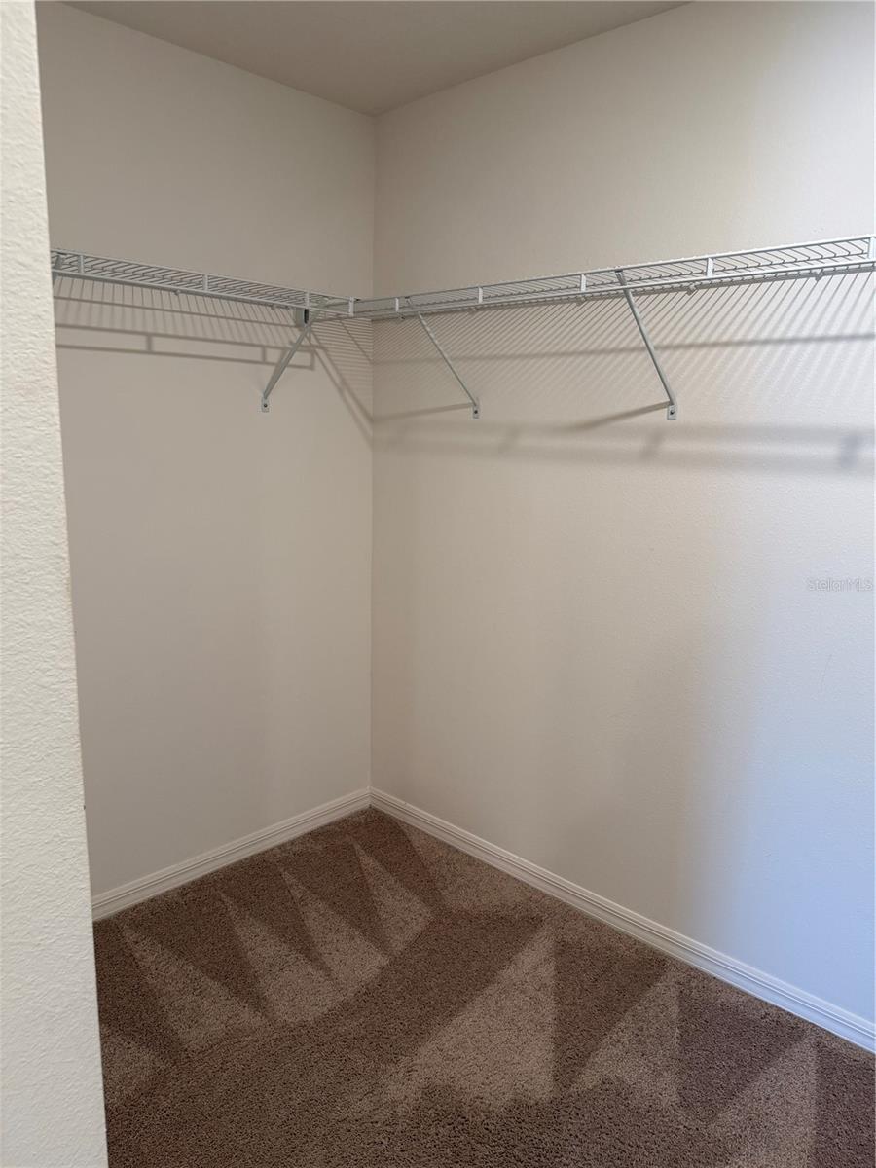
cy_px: 584
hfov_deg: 56.8
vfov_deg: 71.6
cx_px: 438
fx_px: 810
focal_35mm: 24
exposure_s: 1/60
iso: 160
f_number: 1.78
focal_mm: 6.76
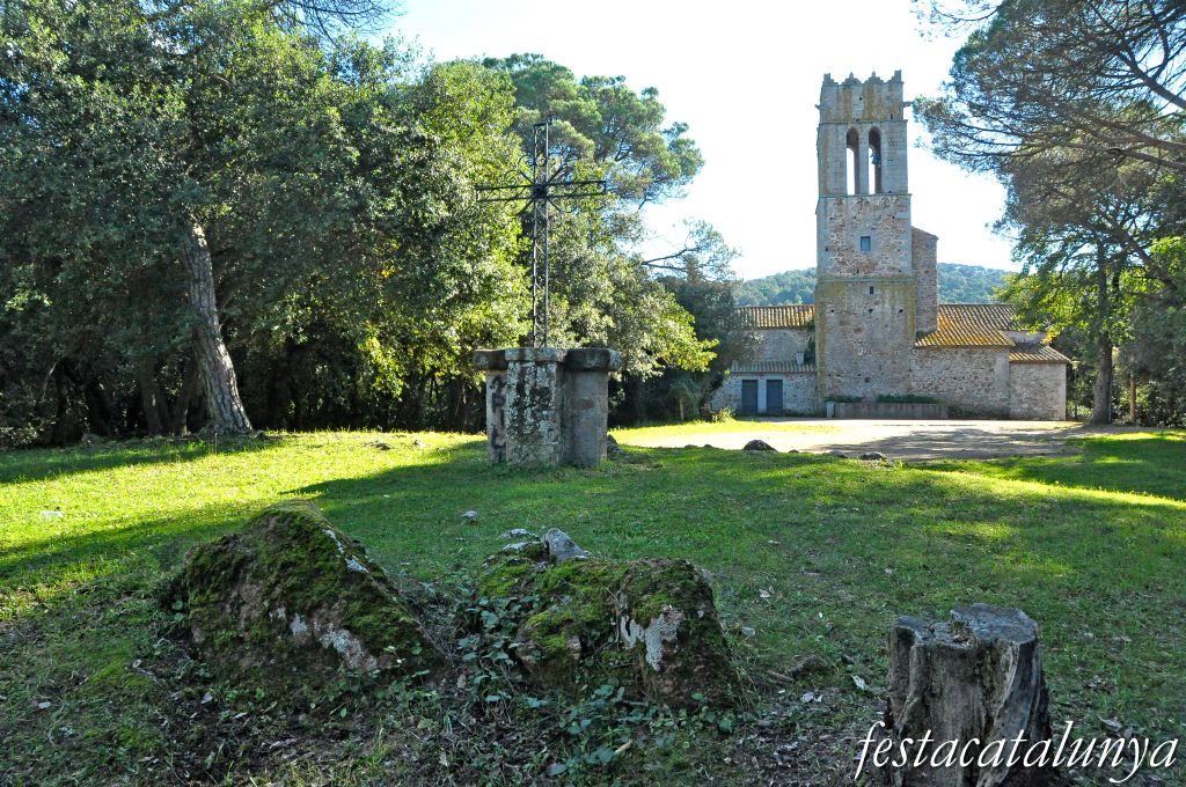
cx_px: 593
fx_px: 888
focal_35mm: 27
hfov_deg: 67.4
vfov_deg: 47.8
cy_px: 394
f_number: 10
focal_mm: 18
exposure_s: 1/400
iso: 1600
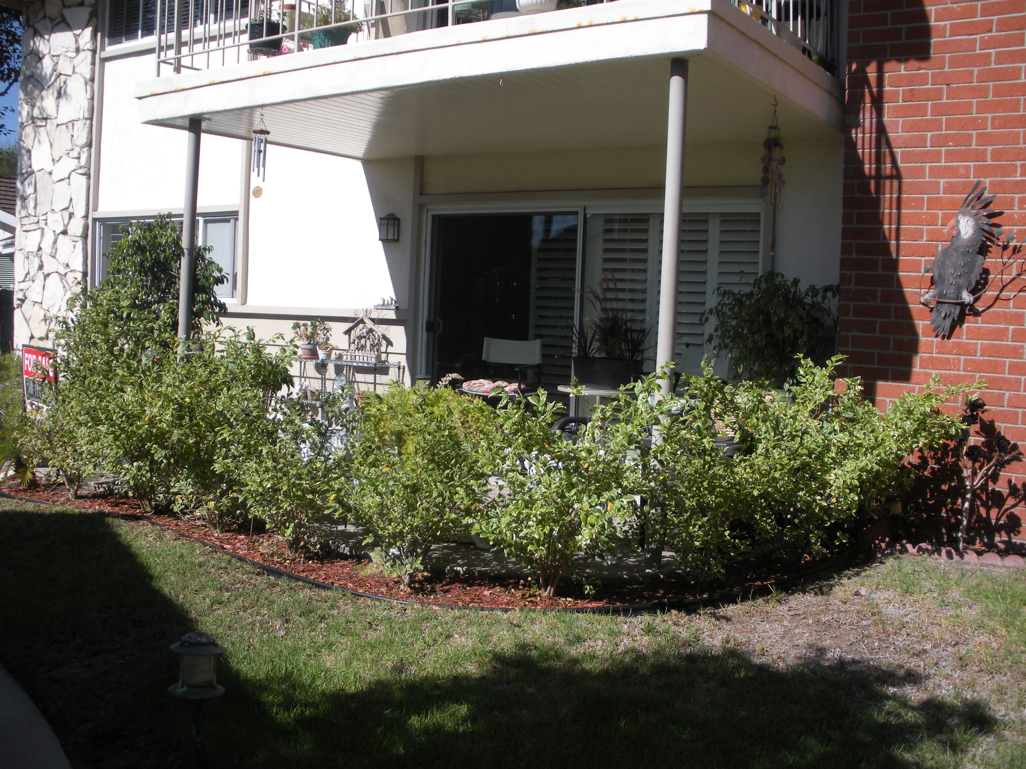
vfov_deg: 39.7
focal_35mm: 36
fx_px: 1067
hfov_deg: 51.4
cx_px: 513
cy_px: 384
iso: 64
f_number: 3.5
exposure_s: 1/692
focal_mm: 6.3
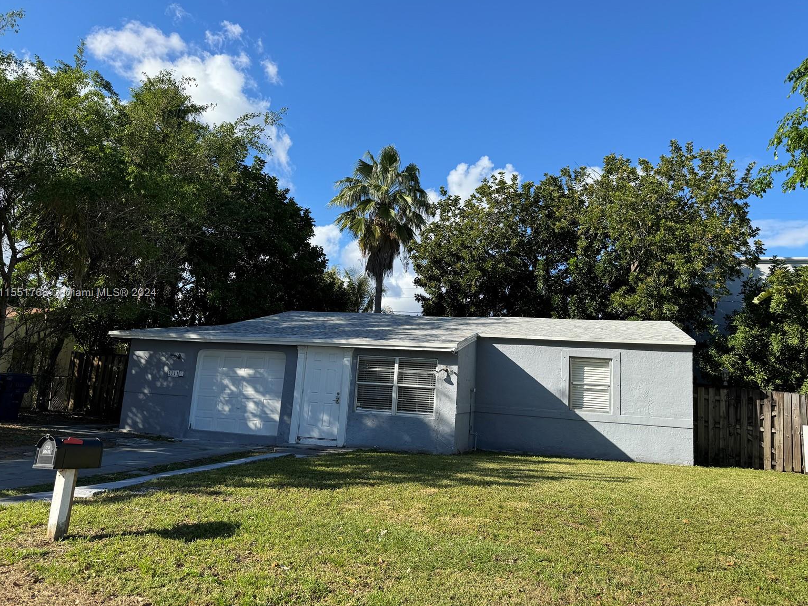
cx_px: 409
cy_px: 294
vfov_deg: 54.9
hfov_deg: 69.4
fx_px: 584
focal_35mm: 25
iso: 80
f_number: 1.78
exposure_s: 1/2710
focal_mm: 6.86
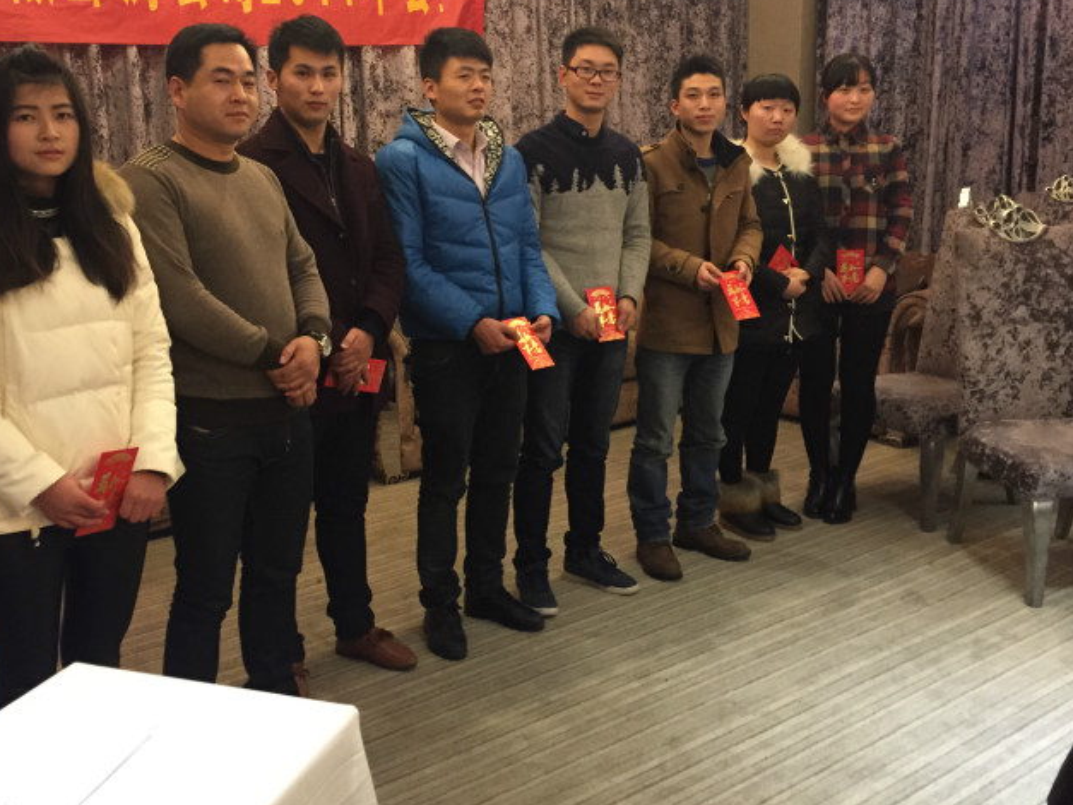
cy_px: 310
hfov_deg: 49.9
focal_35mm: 37
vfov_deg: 38.4
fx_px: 1147
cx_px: 447
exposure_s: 1/17
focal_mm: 4.15
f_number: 2.2
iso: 250
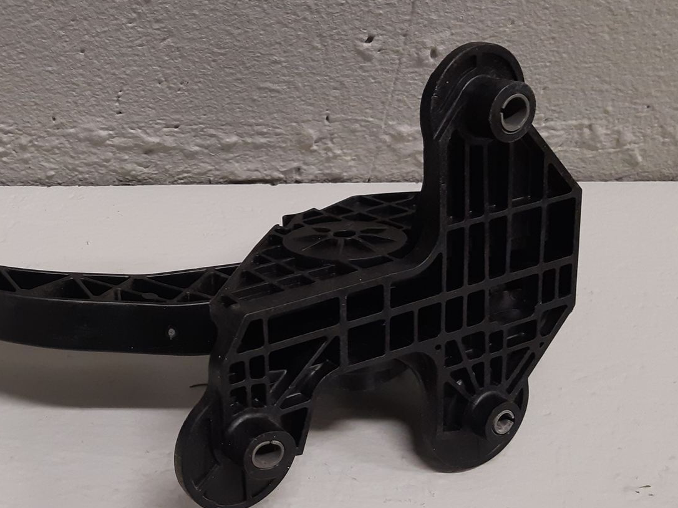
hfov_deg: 37.1
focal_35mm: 49
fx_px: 960
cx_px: 103
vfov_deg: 29.6
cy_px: 285
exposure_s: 1/50
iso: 160
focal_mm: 3.93
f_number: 1.7
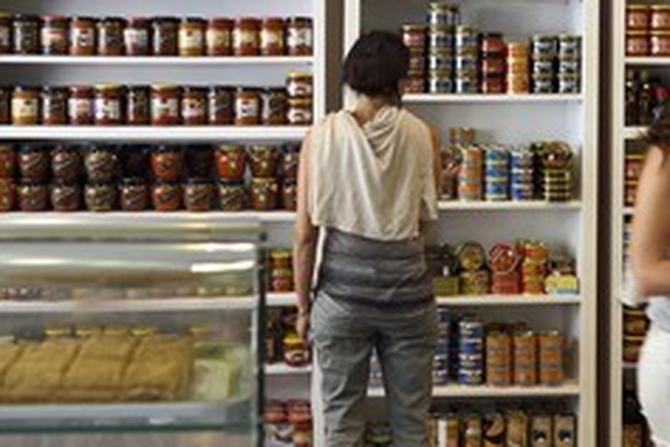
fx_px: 1154
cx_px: 359
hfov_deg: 32.4
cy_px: 161
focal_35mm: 62
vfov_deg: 21.9
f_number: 3.5
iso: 200
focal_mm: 35
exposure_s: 1/50
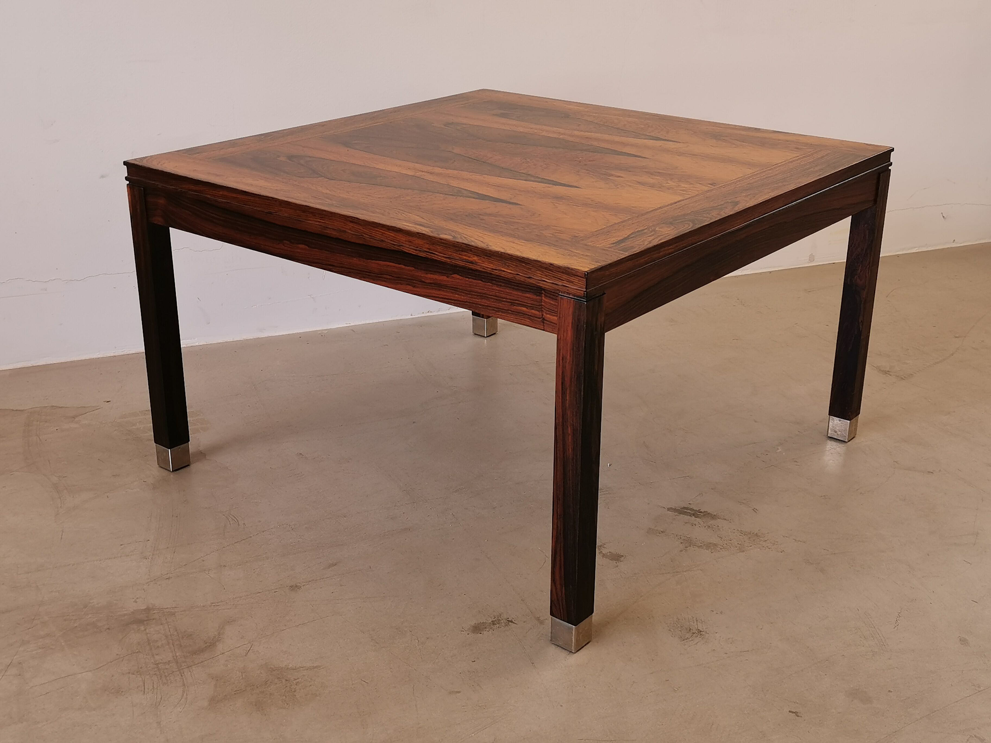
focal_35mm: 44
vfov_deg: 32.9
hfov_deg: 42.9
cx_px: 496
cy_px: 372
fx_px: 1260
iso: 50
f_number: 1.8
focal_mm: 5.58
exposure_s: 1/141
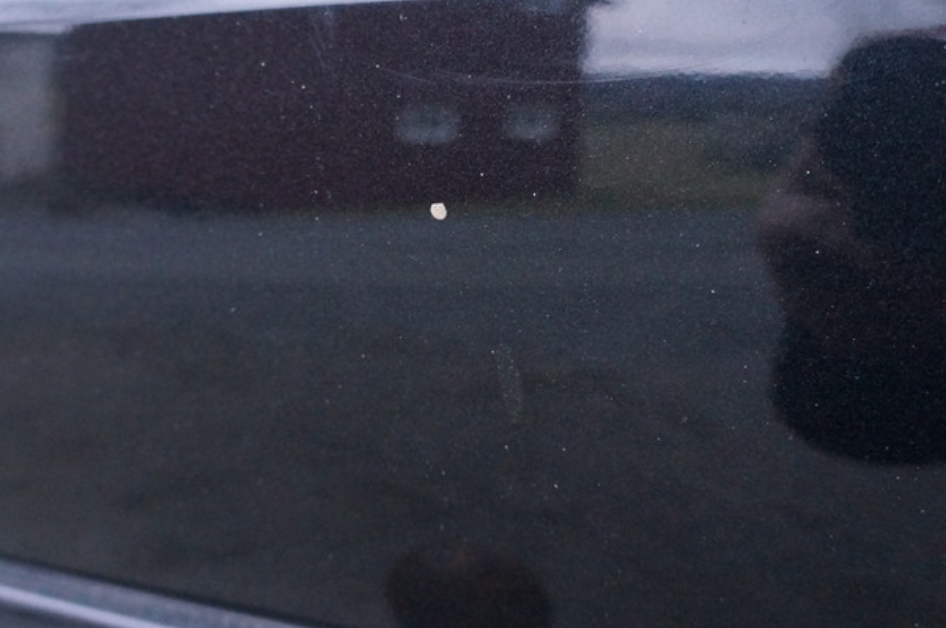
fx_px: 1207
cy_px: 299
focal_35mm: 46
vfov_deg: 29.2
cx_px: 445
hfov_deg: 42.8
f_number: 4
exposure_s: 1/60
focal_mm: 18
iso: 3200
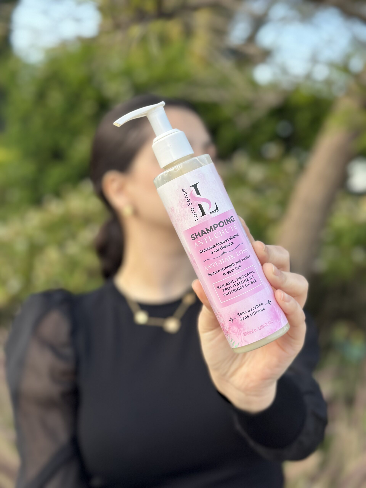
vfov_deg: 39.7
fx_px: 677
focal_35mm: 48
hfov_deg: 30.3
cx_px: 183
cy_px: 244
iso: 80
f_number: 1.78
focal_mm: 6.86
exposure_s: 1/980
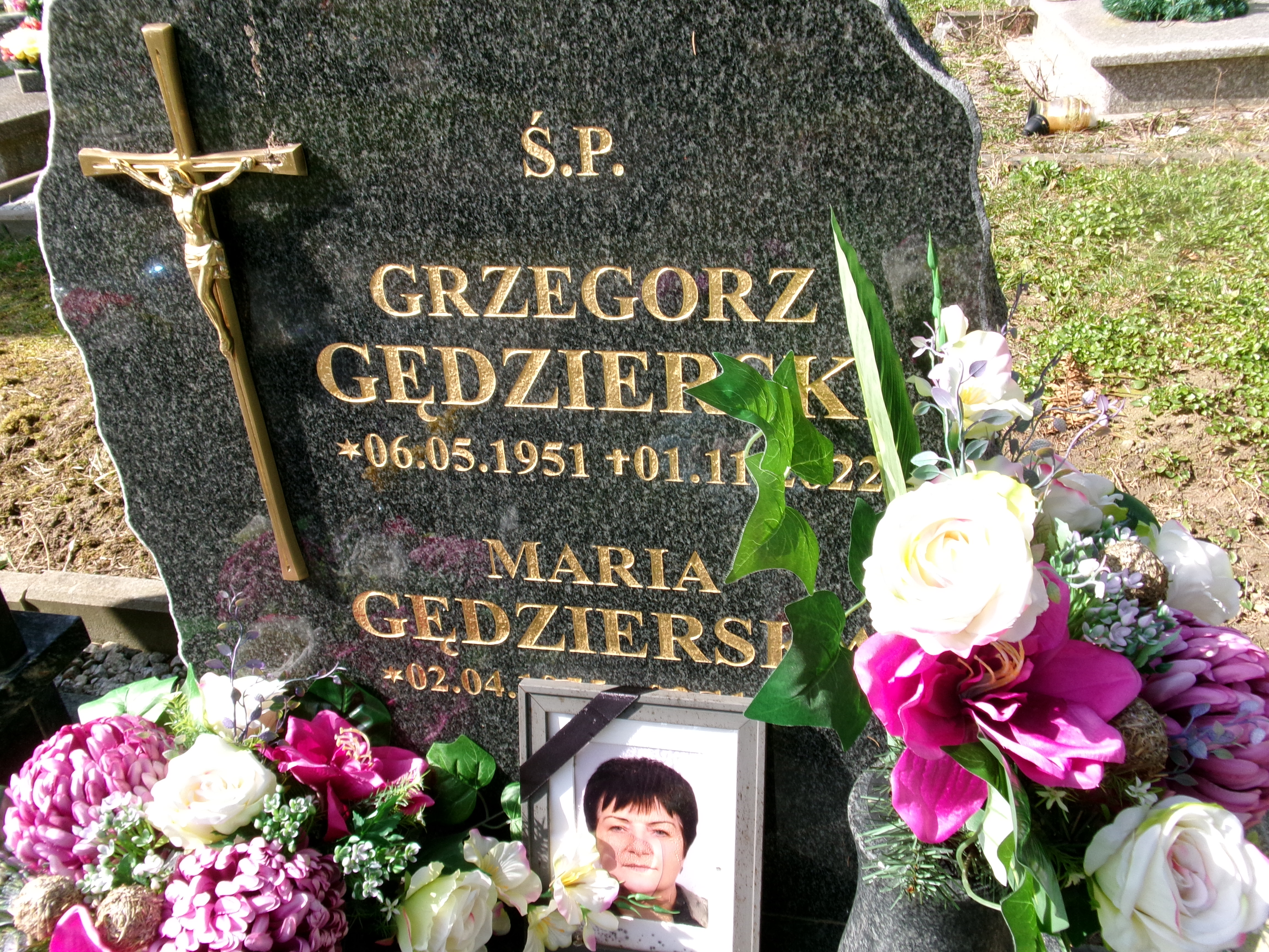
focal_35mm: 28
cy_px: 476
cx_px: 634
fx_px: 1026
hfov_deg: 63.4
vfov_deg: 49.7
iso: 100
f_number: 10.8
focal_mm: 5.1
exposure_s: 1/42
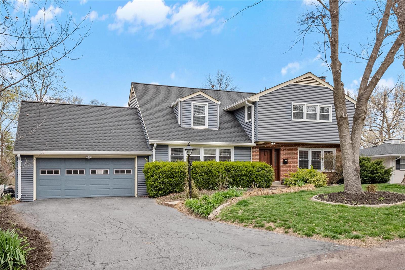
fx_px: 337
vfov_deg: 43.6
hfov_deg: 61.9
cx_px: 202
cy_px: 135
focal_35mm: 30
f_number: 8
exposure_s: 1/400
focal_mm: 15
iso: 400
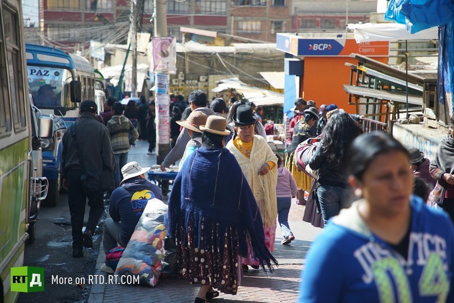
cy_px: 152
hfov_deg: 19.4
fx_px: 1325
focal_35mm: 105
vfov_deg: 13.1
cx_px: 227
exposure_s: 1/125
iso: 320
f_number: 4
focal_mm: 105
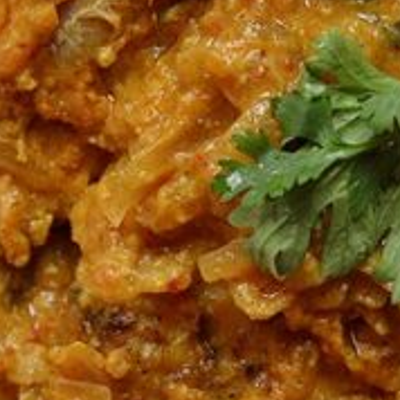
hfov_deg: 5.9
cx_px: 58
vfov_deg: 5.9
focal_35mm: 296
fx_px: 3870
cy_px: 183
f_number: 4
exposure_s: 1/60
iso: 400
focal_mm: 50
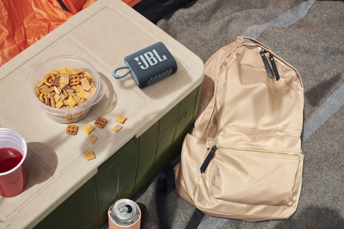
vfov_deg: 23.4
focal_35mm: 58
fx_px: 554
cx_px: 172
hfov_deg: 34.5
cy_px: 114
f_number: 7.1
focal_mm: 58
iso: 200
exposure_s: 1/500
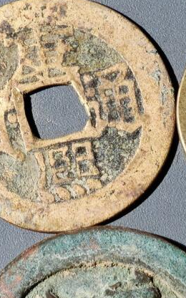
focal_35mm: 307
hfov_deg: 4.3
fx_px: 2490
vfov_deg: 6.8
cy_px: 249
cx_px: 103
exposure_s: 1/100
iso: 400
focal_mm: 9
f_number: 2
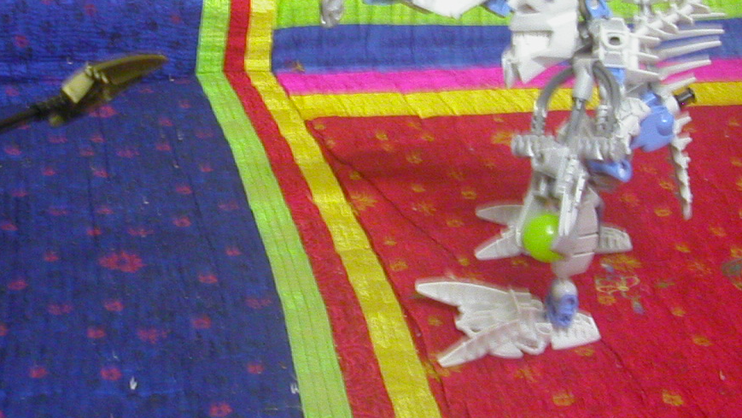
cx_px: 231
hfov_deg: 30.3
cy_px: 156
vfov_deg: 17.5
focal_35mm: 69
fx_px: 1358
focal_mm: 6.6
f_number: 2.9
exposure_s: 1/5
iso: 342
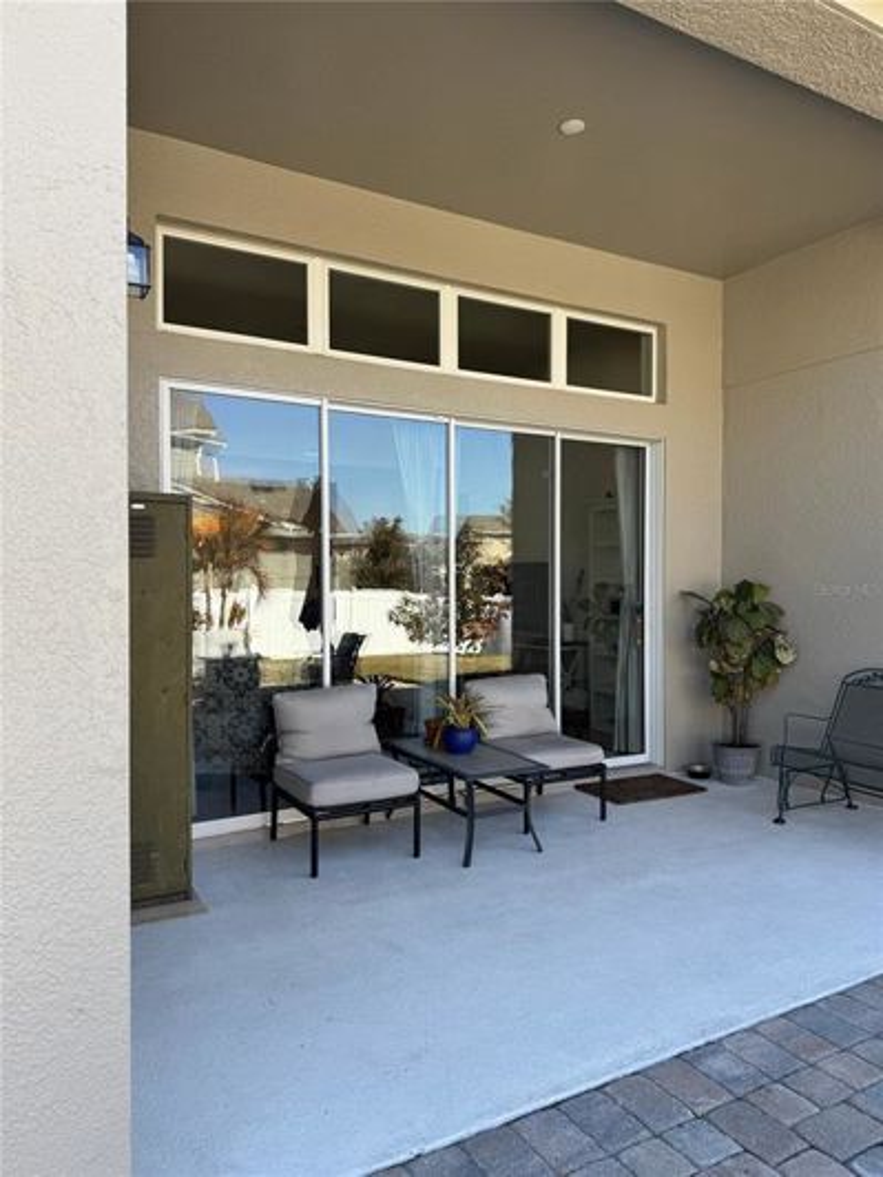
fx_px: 816
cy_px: 588
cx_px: 442
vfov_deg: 71.6
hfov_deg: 56.8
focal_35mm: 24
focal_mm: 6.76
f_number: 1.78
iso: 80
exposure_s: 1/678
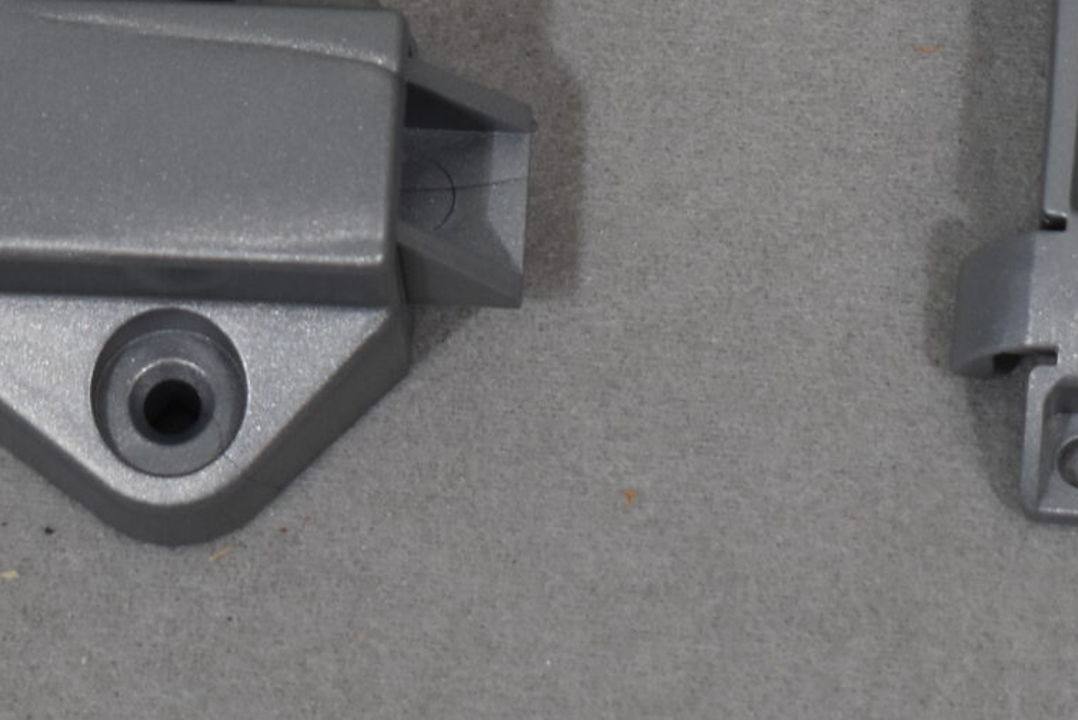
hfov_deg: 8.4
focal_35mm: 244
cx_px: 707
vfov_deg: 5.6
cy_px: -276
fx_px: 7309
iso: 400
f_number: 5.6
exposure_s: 1/125
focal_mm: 48
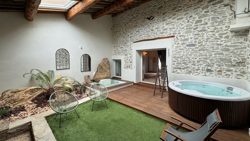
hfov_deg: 99.3
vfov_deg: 66.9
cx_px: 129
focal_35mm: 16
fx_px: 106
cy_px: 64
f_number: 2.2
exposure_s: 1/100
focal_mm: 2.22
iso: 160
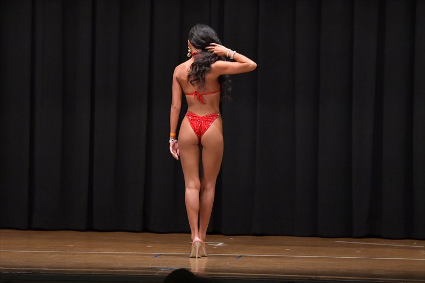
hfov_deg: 9.2
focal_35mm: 225
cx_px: 212
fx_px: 2655
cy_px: 142
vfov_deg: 6.1
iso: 6400
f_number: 5.6
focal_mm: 150
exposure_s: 1/400
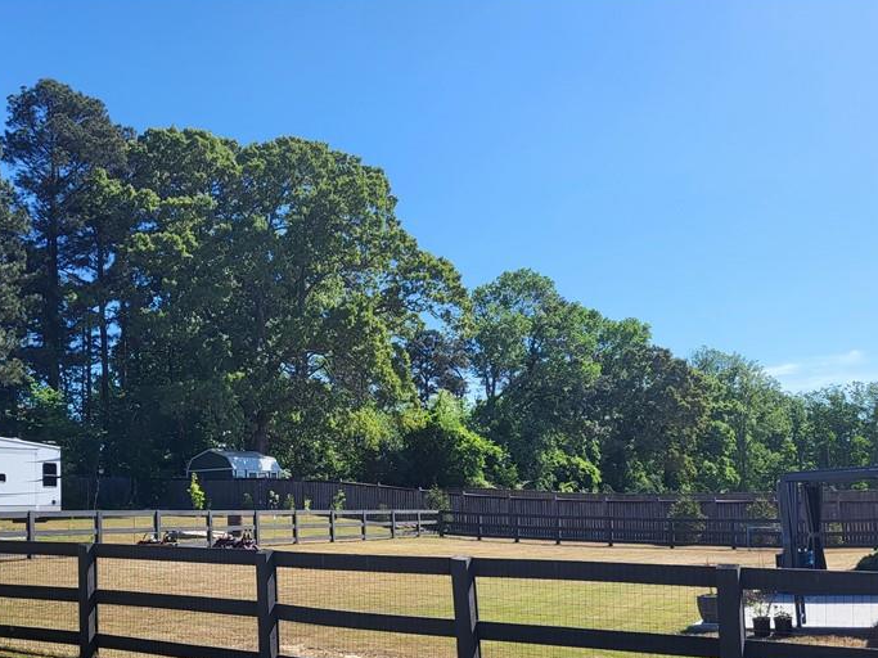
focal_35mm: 39
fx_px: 989
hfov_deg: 47.3
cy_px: 482
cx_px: 315
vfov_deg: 36.1
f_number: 1.8
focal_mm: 5.4
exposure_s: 1/1930
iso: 40
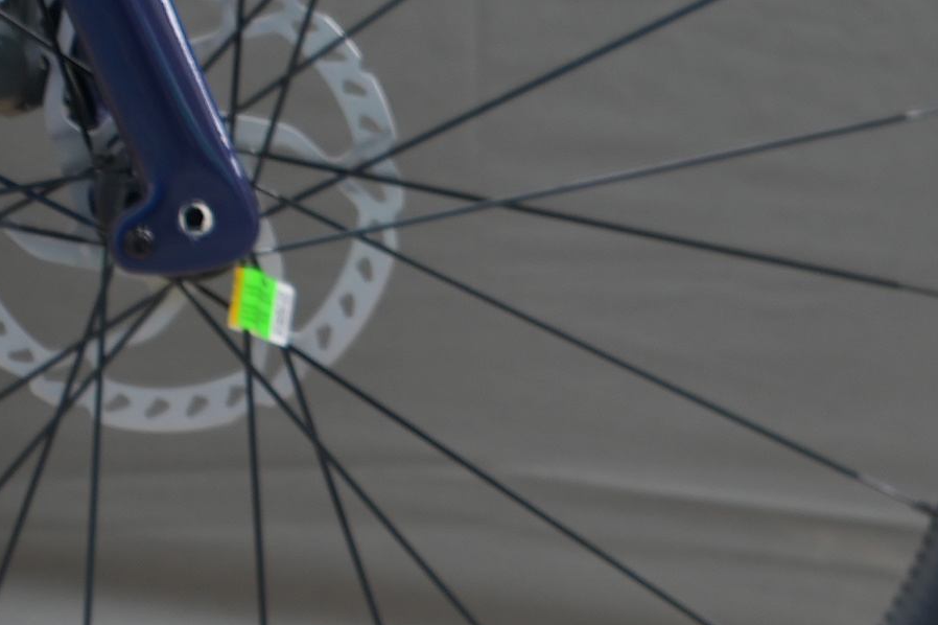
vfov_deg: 3.1
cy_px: -570
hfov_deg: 4.6
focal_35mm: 438
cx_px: -1268
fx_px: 11408
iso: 100
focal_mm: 70
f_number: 5
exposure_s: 1/6
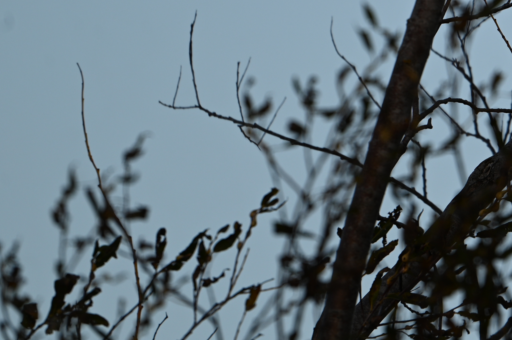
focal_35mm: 1395
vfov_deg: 1.0
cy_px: -111
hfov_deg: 1.5
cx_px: 543
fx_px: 19824
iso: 100
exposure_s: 1/200
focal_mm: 500
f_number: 6.7
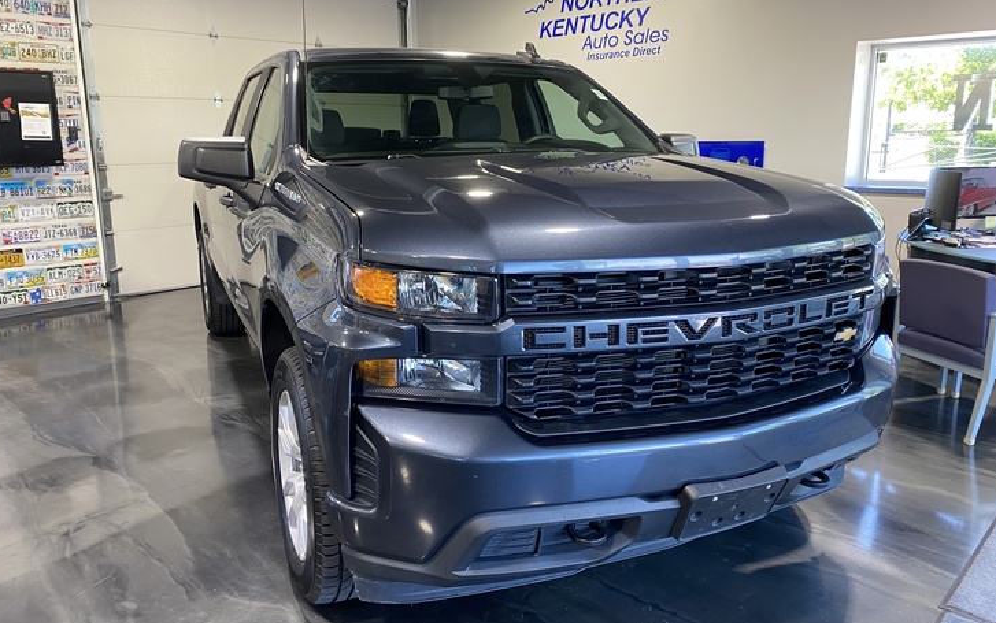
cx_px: 493
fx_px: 760
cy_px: 289
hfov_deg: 66.4
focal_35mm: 28
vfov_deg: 44.5
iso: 100
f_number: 1.8
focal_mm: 4.25
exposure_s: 1/60
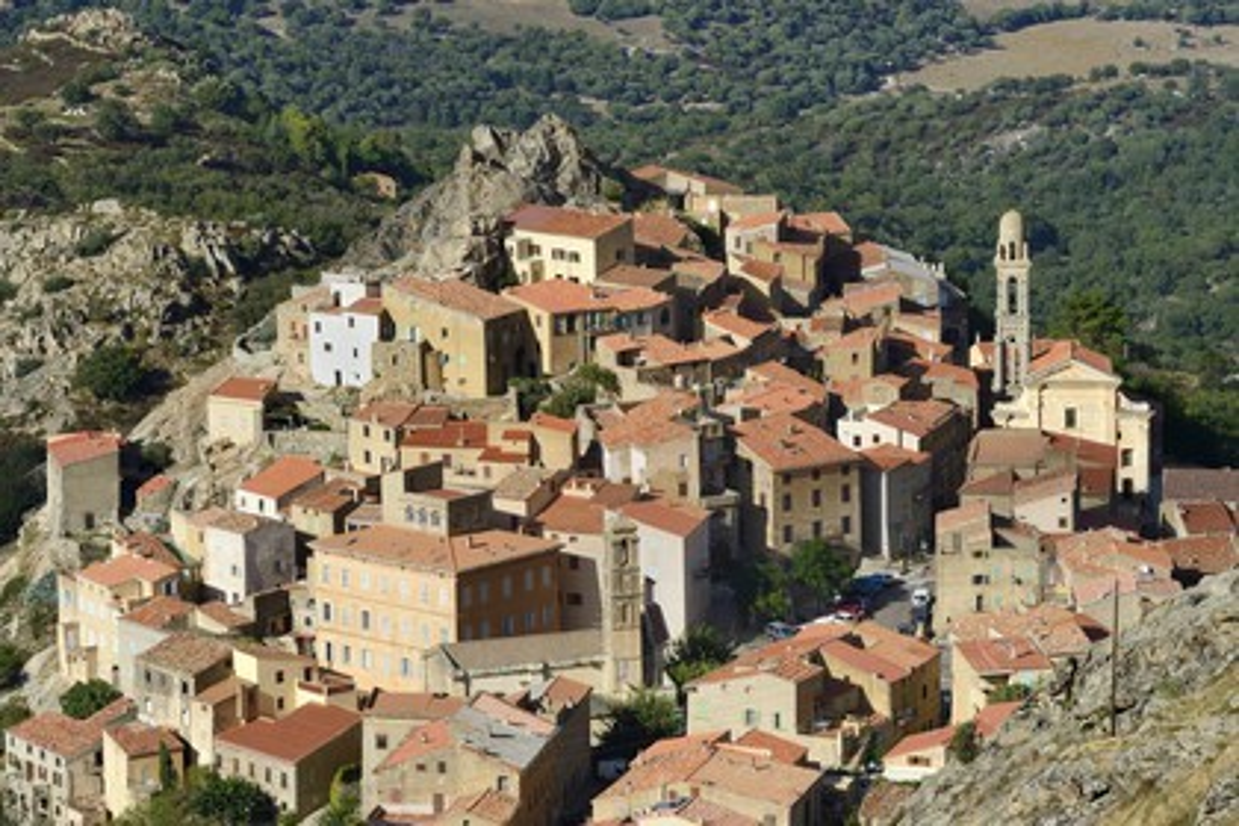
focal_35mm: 165
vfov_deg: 8.3
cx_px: 620
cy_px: 413
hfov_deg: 12.5
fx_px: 5678
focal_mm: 165
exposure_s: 1/320
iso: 200
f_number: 13
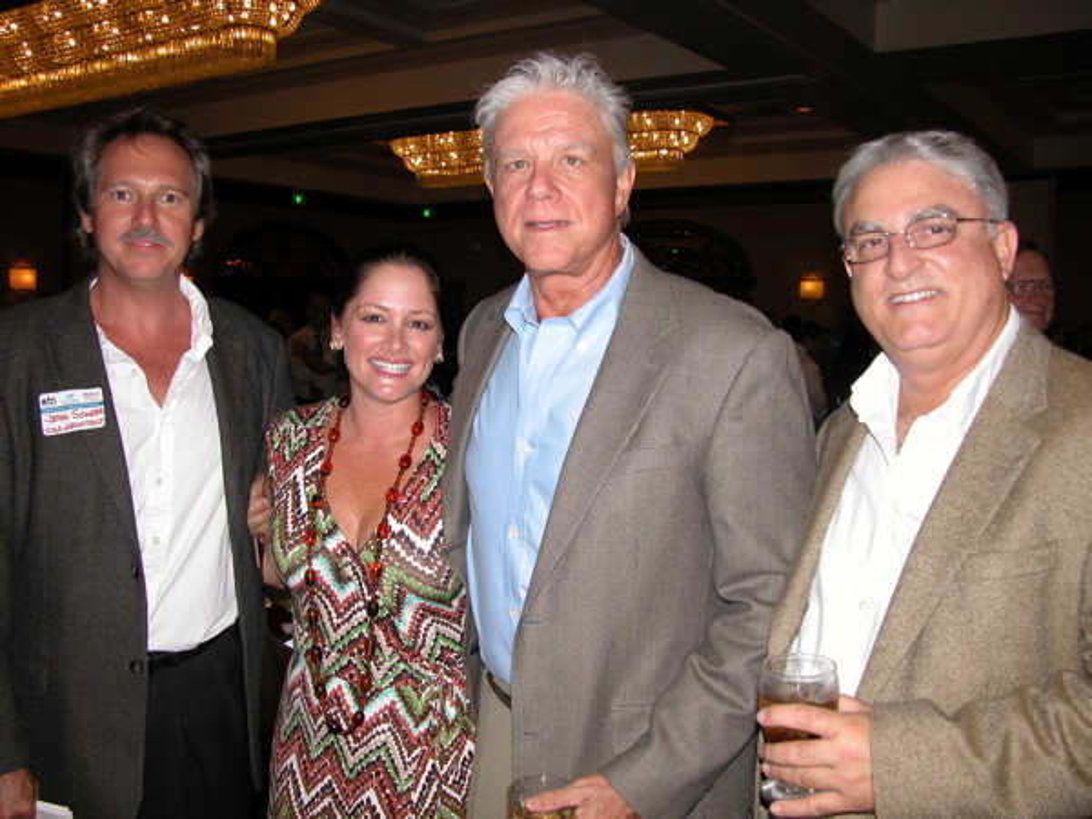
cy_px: 410
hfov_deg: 52.6
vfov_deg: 40.7
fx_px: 1104
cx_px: 546
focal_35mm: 35
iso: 100
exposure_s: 1/60
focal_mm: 8.9
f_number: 2.8
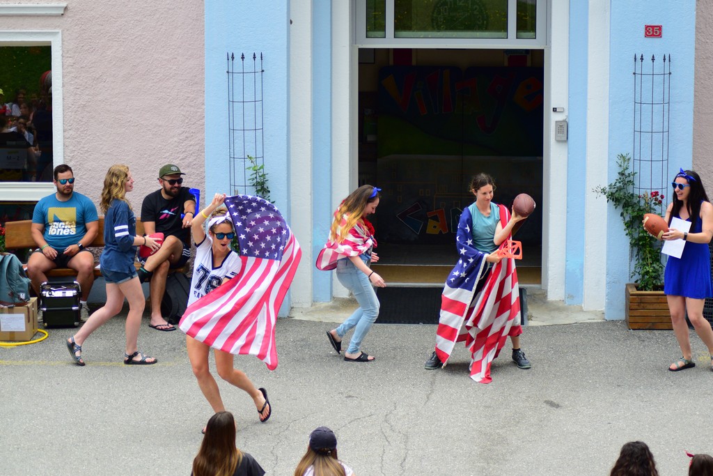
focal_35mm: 105
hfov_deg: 19.5
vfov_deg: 13.0
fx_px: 2080
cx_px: 356
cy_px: 238
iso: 640
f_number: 4
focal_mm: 70
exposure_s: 1/1250
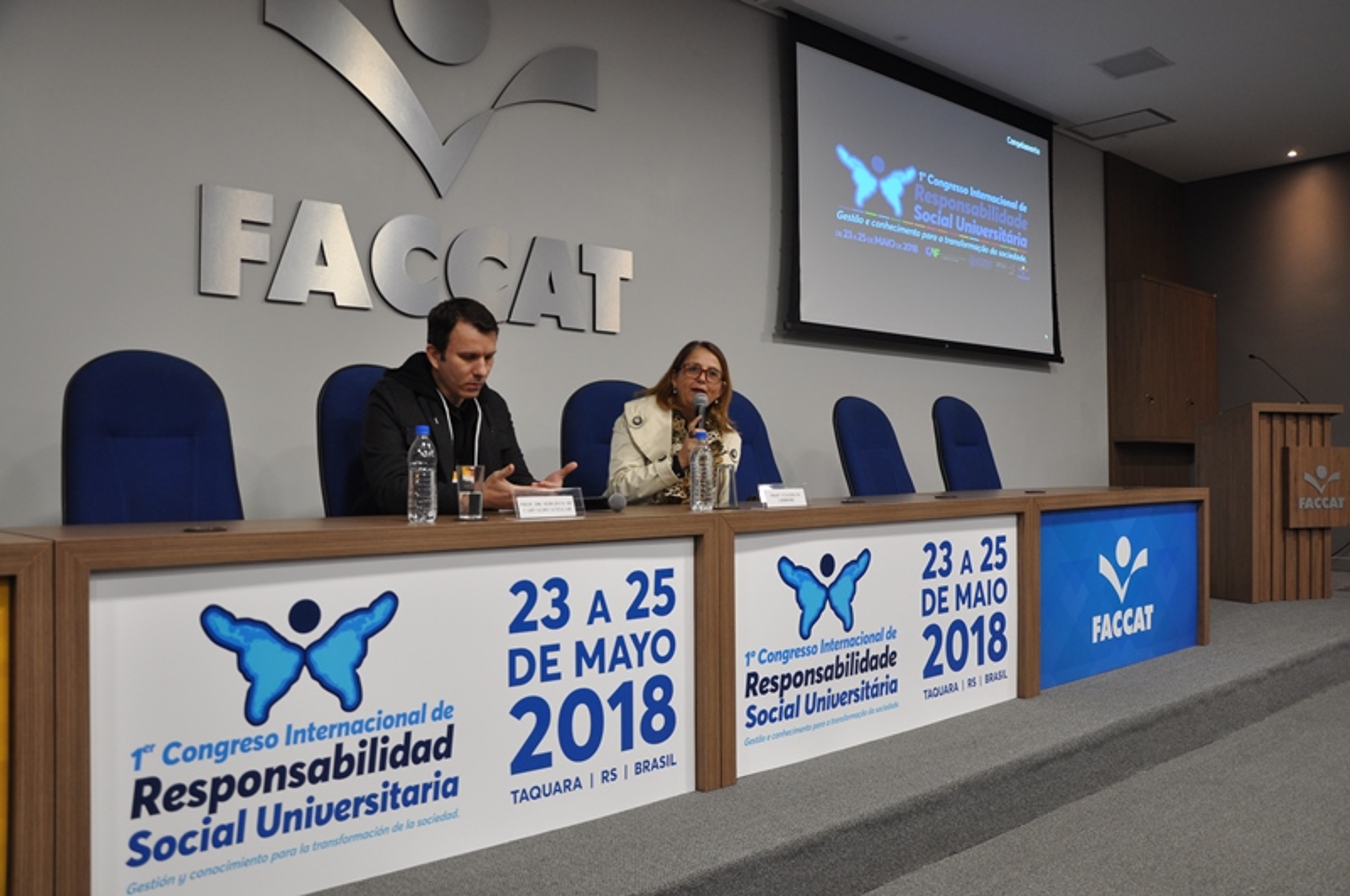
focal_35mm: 27
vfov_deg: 47.8
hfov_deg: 67.5
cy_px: 448
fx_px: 1011
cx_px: 675
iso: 400
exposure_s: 1/25
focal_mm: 18
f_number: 5
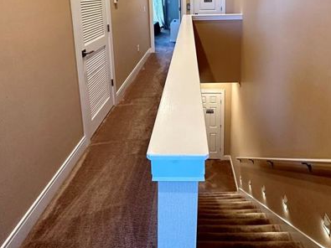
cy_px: 31
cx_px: 186
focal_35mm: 25
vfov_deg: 49.6
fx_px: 239
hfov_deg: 69.1
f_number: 2.2
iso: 320
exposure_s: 1/120
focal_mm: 2.22
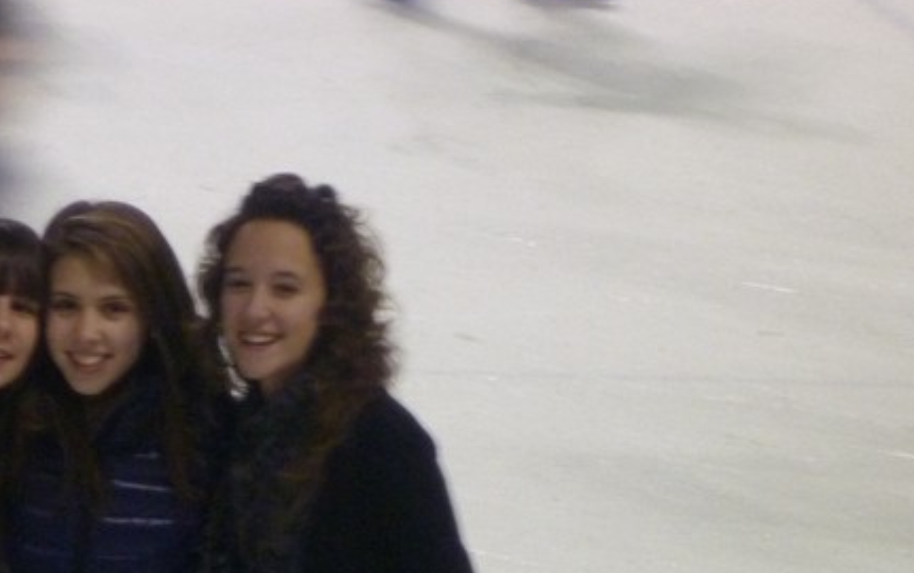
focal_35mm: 365
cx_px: 47
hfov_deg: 5.7
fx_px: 9098
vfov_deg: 3.6
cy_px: 719
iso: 400
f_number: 5.9
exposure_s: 1/15
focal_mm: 26
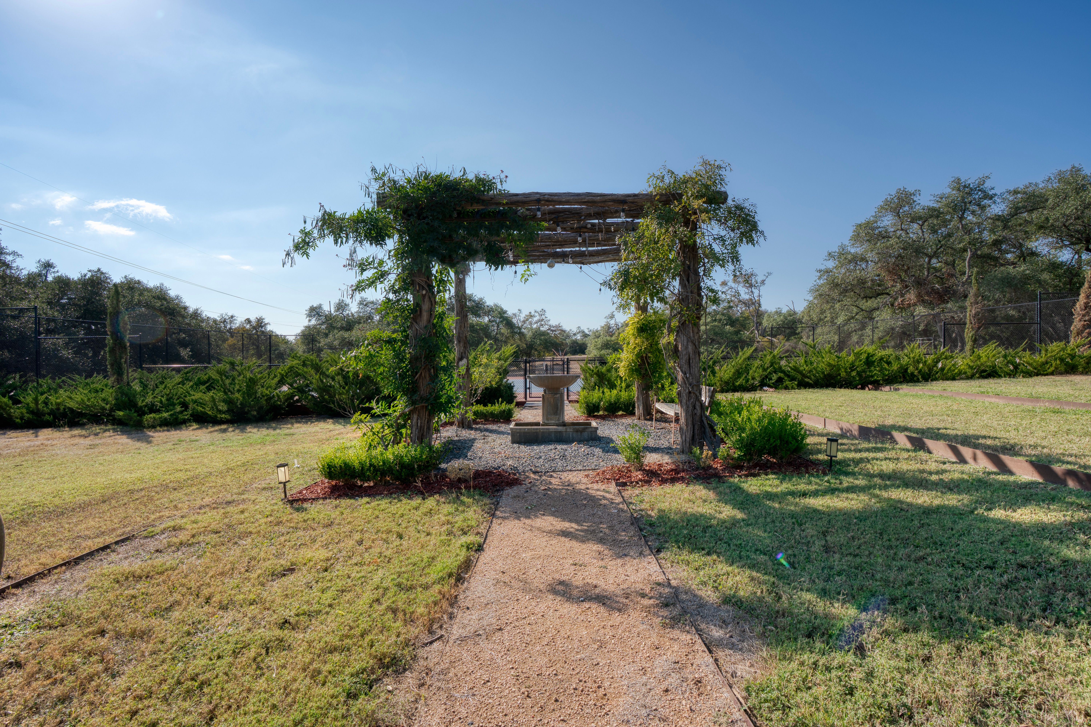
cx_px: 546
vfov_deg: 73.7
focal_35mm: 16
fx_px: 485
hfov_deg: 96.7
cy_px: 364
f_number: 11
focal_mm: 16
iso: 100
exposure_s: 1/400
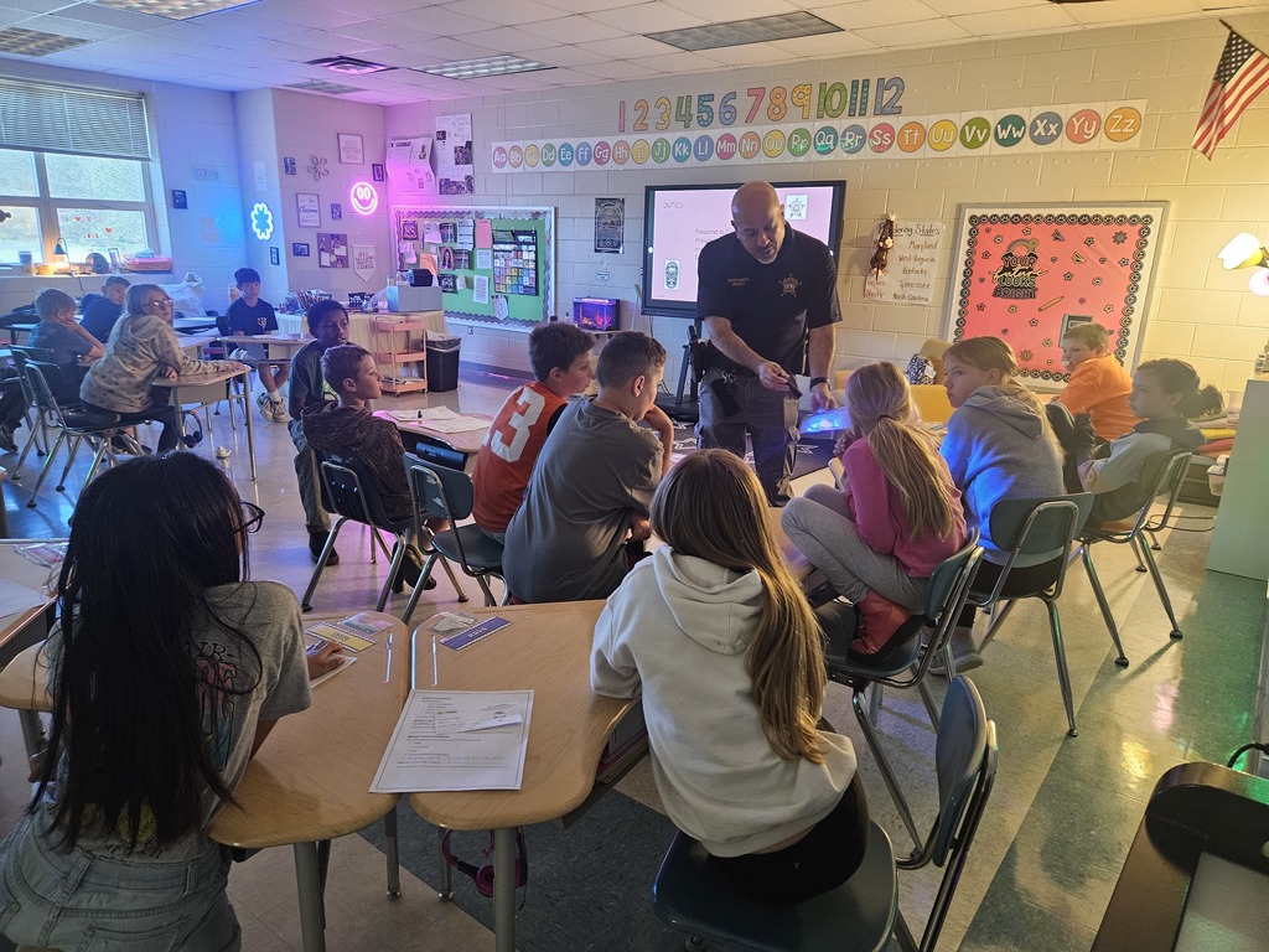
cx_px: 634
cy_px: 476
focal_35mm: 23
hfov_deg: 73.9
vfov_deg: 58.9
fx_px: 843
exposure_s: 1/30
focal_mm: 5.4
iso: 500
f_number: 1.8
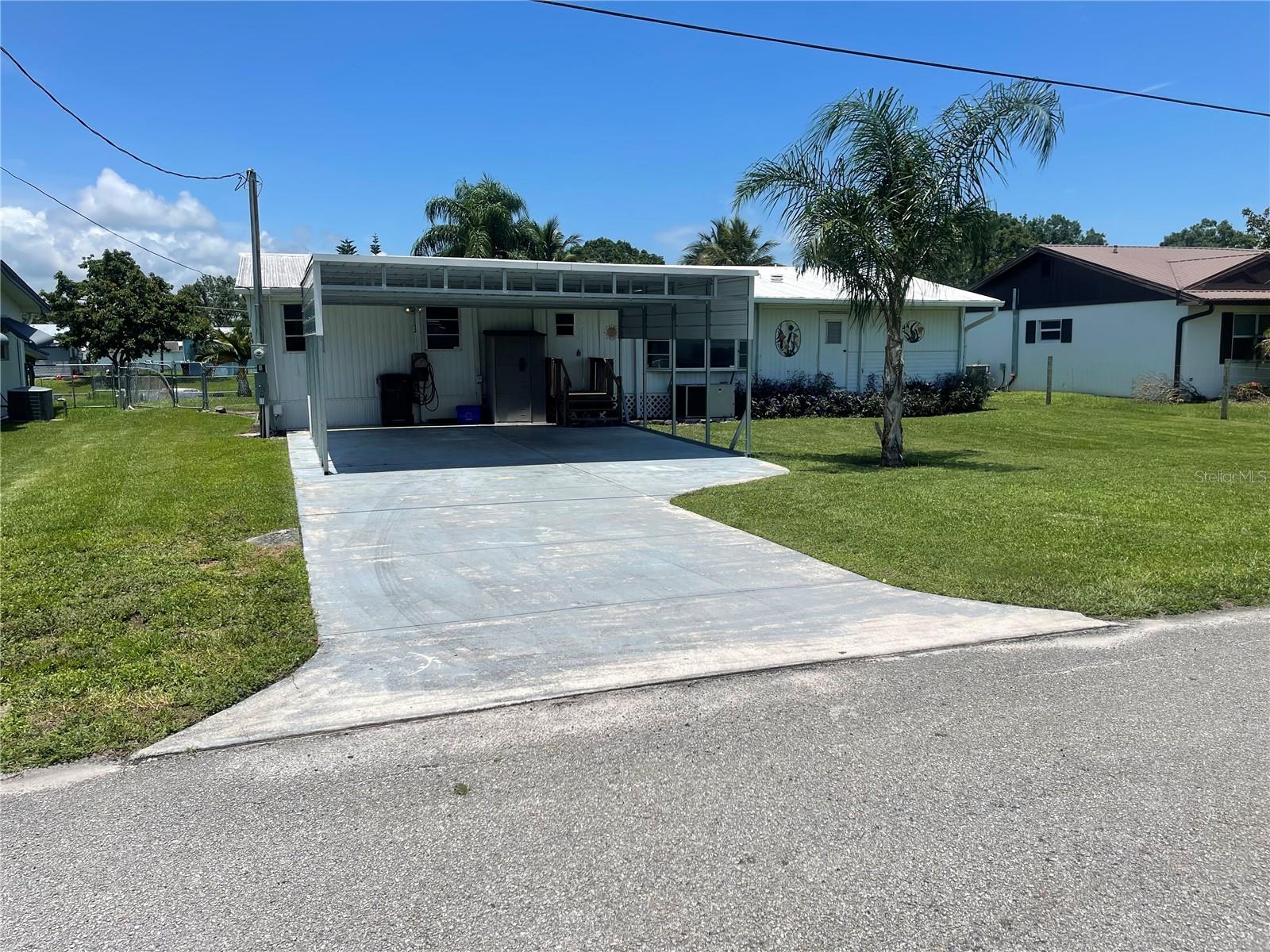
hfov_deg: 69.4
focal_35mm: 25
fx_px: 917
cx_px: 635
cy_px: 476
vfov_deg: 54.9
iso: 32
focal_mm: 5.1
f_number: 1.6
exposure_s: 1/5618
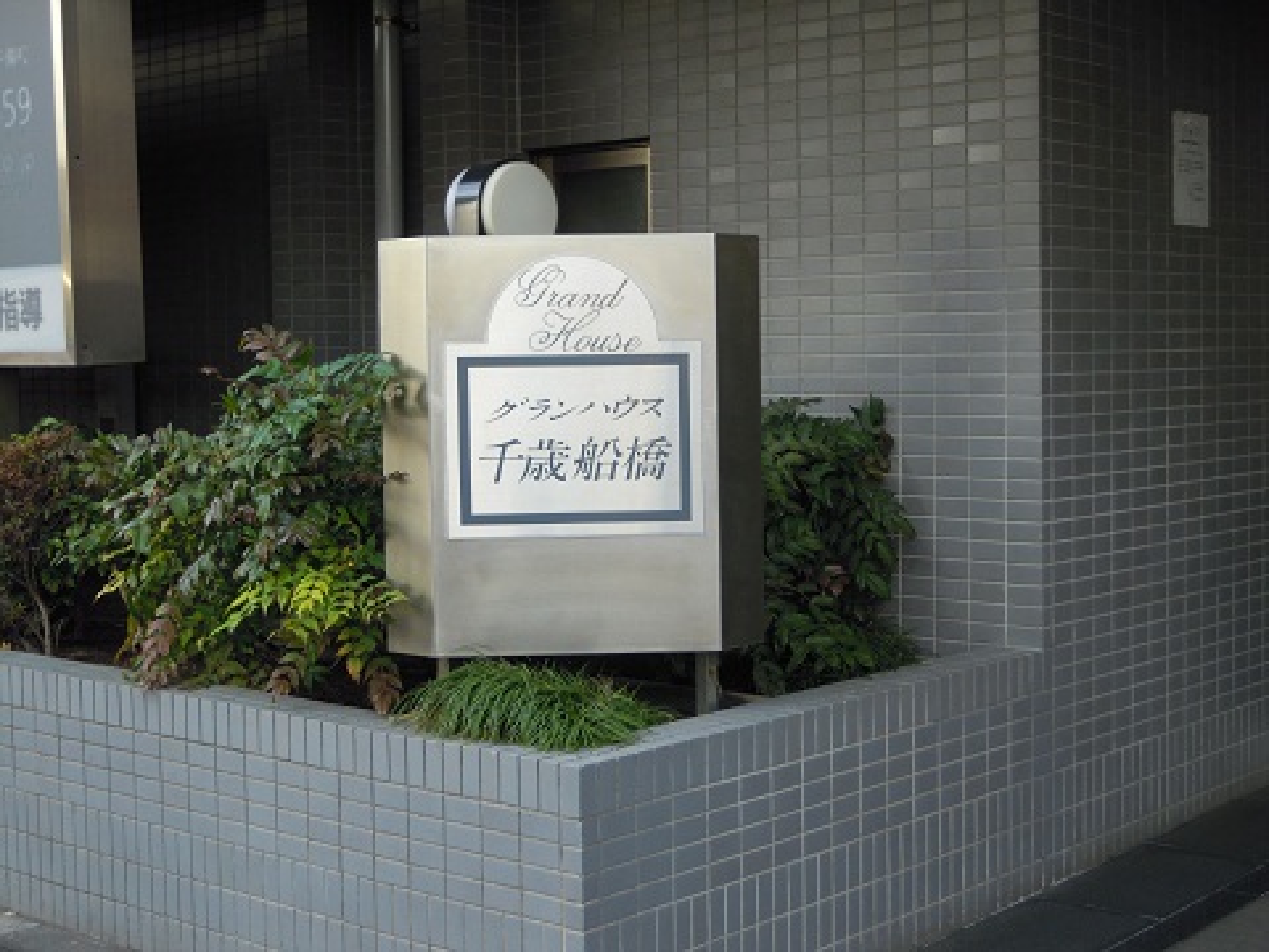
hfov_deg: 35.5
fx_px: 1980
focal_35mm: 54
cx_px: 634
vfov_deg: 27.0
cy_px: 476
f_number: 3.7
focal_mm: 9.6
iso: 100
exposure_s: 1/80
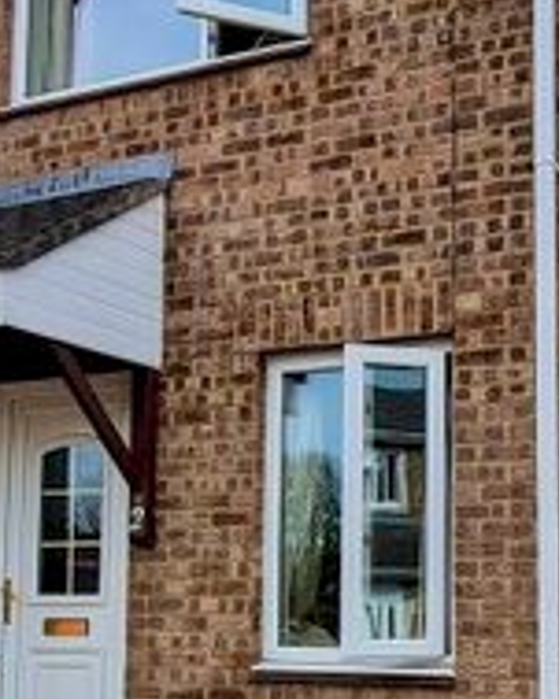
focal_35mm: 47
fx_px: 973
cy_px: 497
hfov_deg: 31.2
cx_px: 448
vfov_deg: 38.8
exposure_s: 1/1260
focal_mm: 1.74
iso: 50
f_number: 2.2
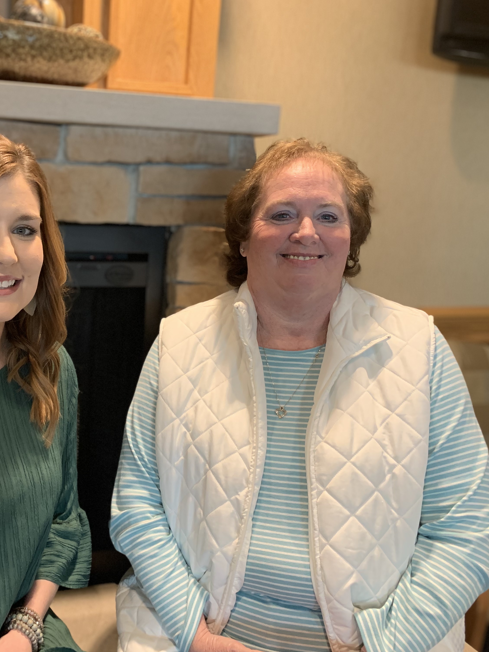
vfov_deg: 52.6
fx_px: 659
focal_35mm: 35
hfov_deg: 38.9
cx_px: 90
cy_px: 326
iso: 320
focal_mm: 4.25
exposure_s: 1/60
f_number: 1.8
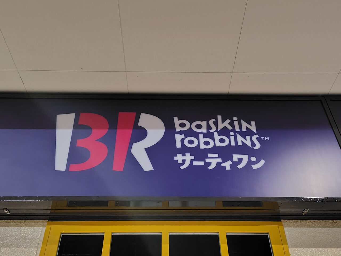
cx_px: 170
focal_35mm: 23
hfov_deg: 73.9
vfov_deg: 58.9
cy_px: 128
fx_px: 227
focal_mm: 5.6
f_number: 1.9
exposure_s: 1/40
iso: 1746
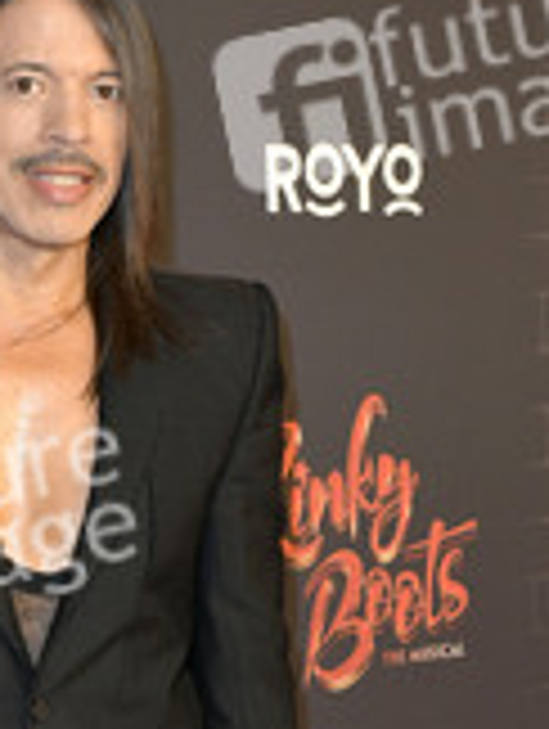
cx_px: 36
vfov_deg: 15.6
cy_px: 760
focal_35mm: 123
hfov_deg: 12.0
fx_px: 2594
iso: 1600
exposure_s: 1/250
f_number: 7.1
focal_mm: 52
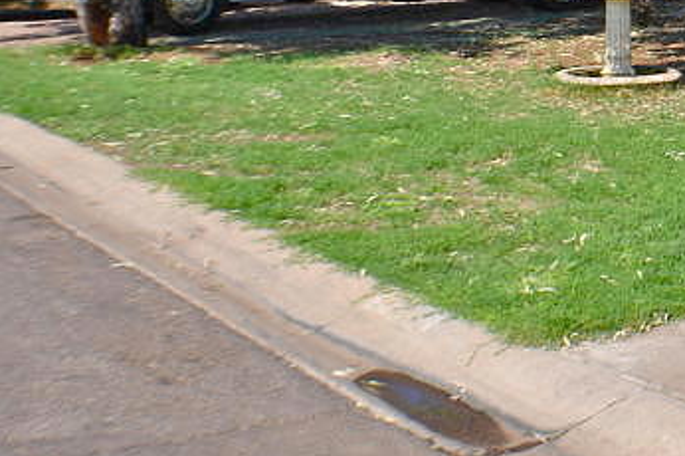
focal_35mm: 90
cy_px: -109
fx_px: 1711
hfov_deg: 19.5
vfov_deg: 14.6
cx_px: 1043
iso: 100
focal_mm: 18
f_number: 11
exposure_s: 1/200
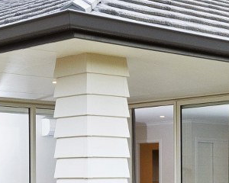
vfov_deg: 14.0
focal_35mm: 108
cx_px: 185
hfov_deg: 17.6
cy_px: 189
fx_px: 732
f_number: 7.1
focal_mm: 12
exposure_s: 1/200
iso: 250
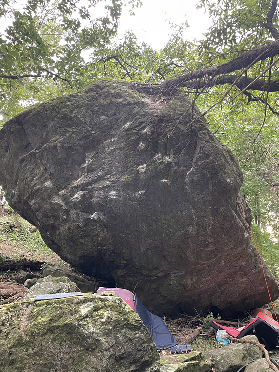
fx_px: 279
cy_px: 186
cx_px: 140
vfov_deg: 67.3
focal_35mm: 26
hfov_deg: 53.1
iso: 400
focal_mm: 4.2
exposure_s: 1/60
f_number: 1.6
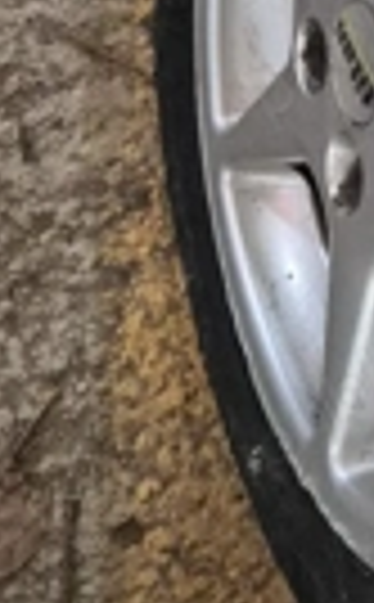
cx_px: 487
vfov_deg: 27.3
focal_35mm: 73
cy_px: 63
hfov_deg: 16.7
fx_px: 1198
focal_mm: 5.4
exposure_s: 1/50
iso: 2000
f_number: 1.8
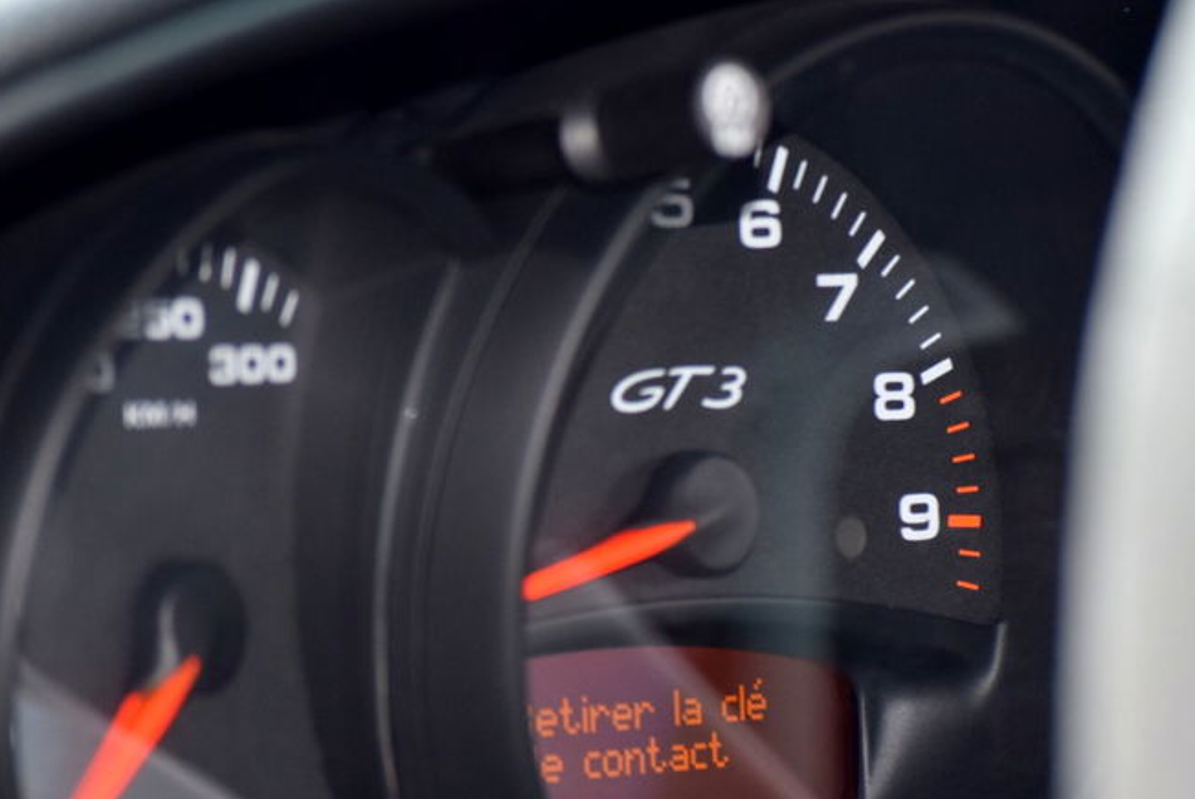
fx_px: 6743
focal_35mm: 203
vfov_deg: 6.8
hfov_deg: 10.1
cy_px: 445
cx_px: 637
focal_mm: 86
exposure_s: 1/125
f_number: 5.6
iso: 800
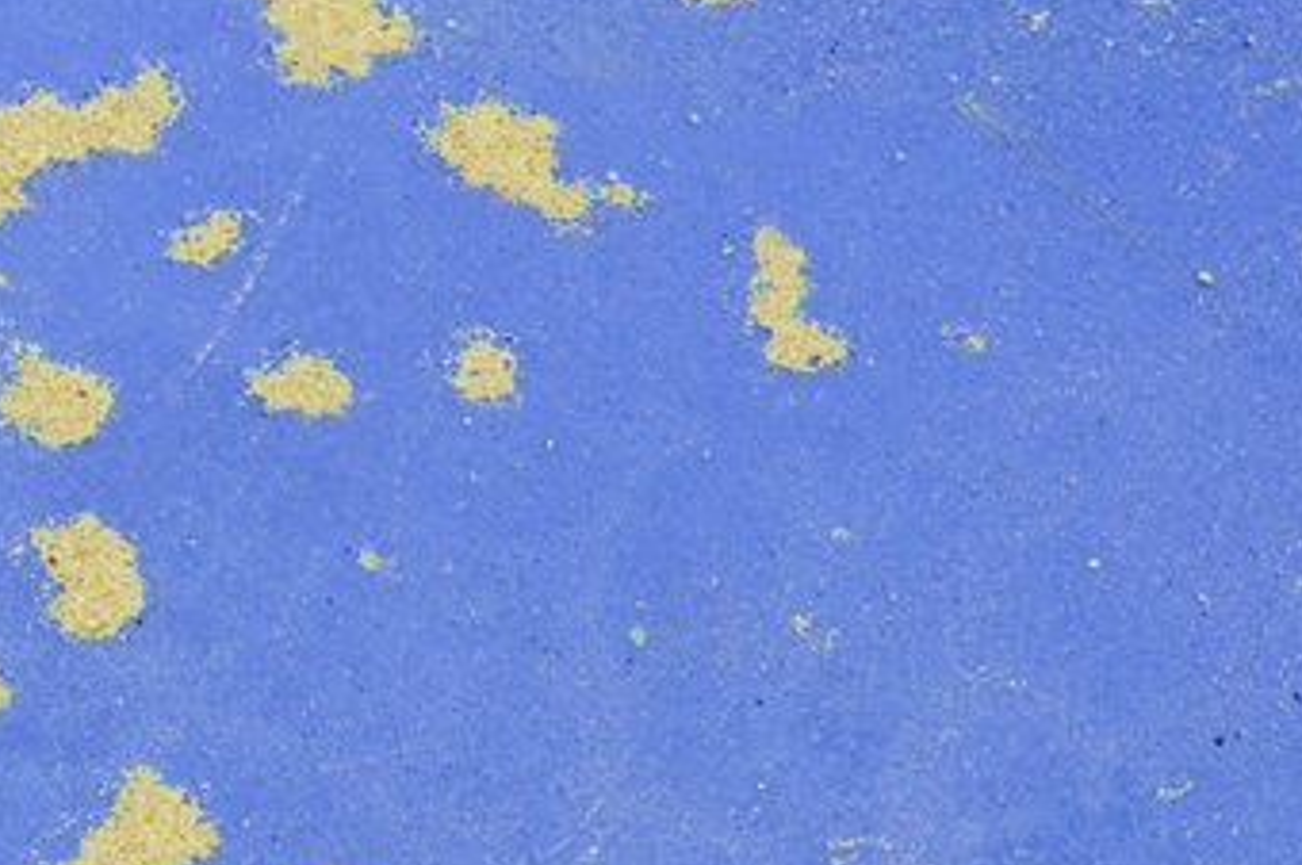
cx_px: -38
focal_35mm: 247
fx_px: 8924
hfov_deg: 8.3
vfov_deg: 5.6
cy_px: 385
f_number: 14
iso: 800
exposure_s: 1/640
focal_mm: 70
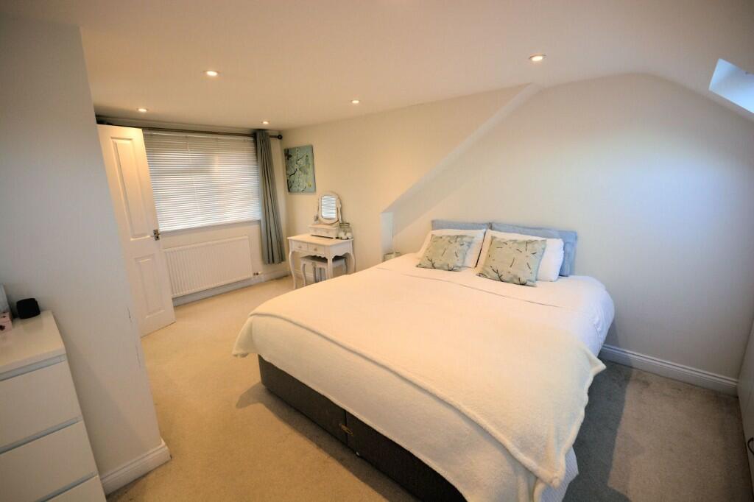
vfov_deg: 77.3
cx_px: 377
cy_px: 251
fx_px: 314
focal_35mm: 15
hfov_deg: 100.4
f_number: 8
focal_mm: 10
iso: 400
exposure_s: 1/50
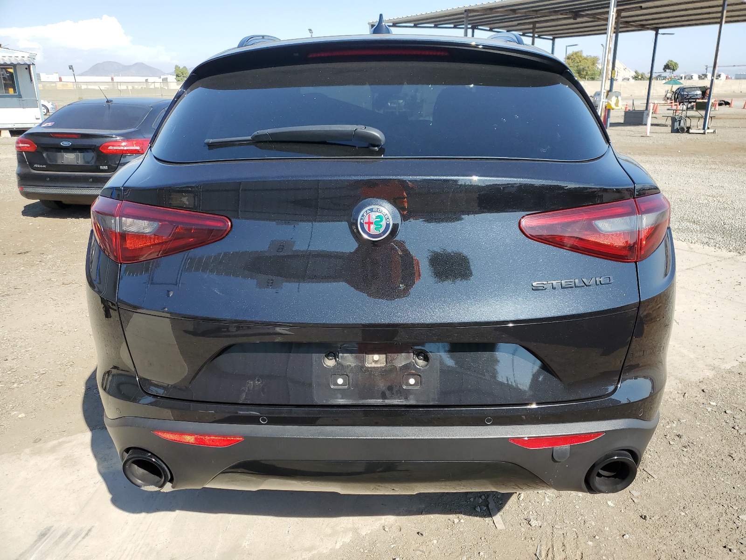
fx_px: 560
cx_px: 373
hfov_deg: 67.3
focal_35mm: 26
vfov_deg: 53.1
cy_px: 280
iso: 50
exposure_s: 1/1667
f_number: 1.5
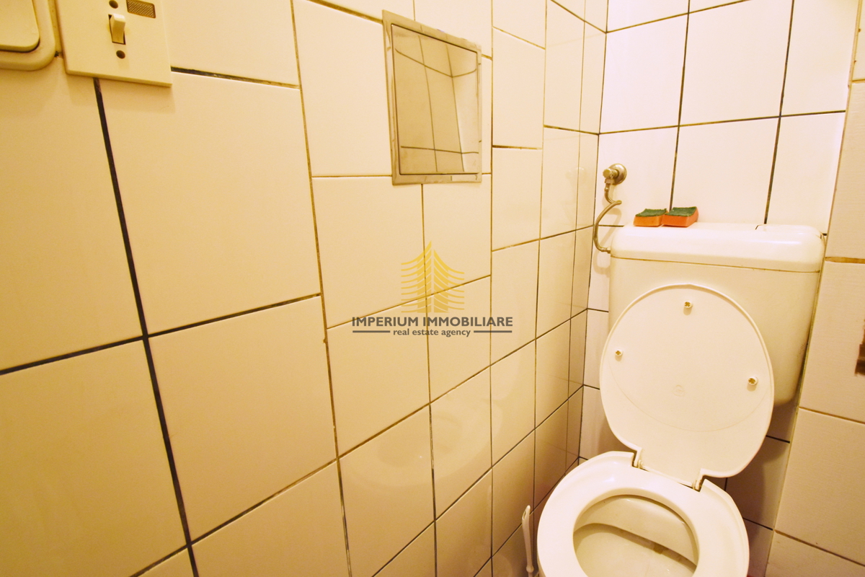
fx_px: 360
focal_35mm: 15
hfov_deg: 100.4
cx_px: 432
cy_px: 288
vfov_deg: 77.3
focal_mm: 10
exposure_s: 1/15
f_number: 4.5
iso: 640
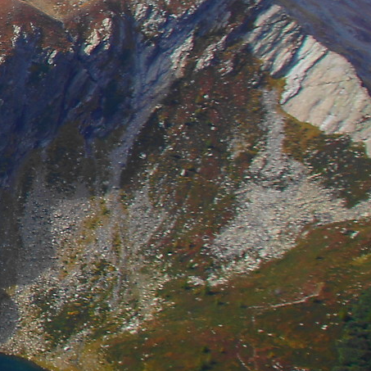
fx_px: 1310
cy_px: 25
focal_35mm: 108
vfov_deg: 15.9
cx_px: -473
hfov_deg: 12.9
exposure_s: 1/250
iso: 100
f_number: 6.3
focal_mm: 16
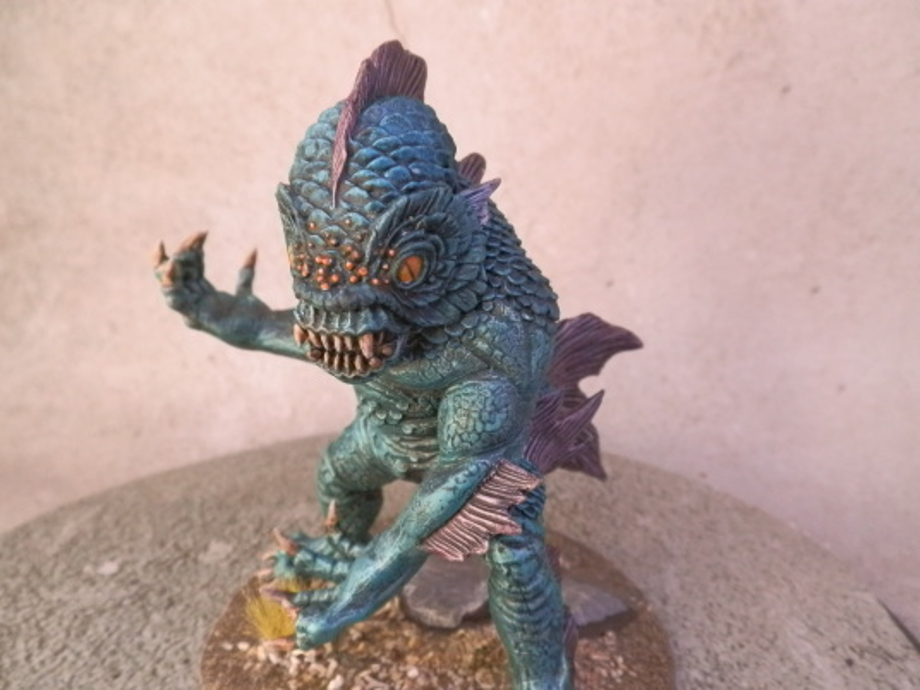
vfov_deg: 49.7
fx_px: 744
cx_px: 460
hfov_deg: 63.4
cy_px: 345
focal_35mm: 28
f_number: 3.1
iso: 400
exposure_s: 1/125
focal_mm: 5
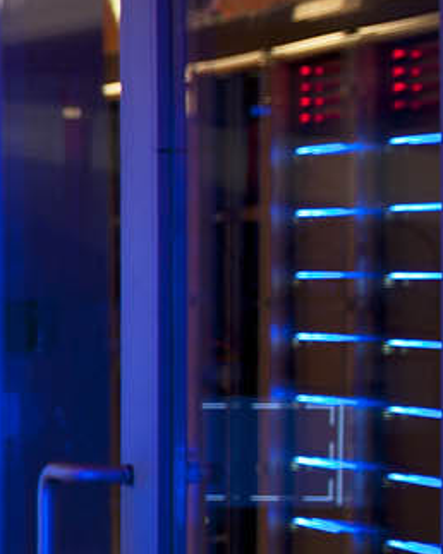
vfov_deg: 13.0
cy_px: 314
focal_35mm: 148
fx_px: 2428
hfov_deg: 7.8
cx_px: -1204
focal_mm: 24
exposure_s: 1/1.67
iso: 160
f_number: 2.8
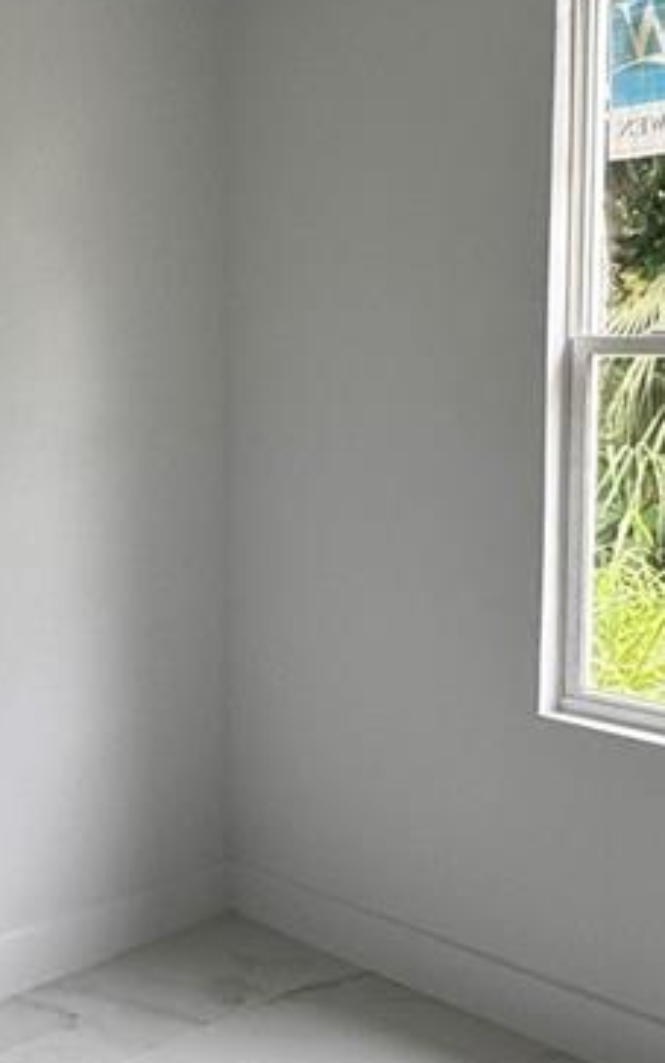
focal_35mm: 49
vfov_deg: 41.0
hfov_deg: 26.1
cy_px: 498
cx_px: 182
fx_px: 1420
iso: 80
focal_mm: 2.22
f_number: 2.2
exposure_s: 1/121
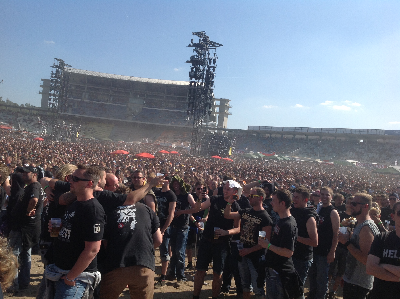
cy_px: 150
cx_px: 200
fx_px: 404
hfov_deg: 52.7
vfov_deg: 40.6
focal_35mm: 35
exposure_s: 1/1890
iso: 50
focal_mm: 4.28
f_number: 2.4
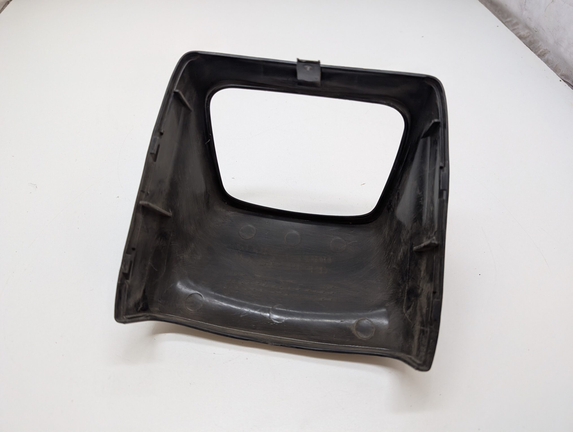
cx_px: 286
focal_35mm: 24
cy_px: 216
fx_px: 398
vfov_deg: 56.9
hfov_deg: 71.5
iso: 189
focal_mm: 6.9
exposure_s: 1/123
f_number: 1.68
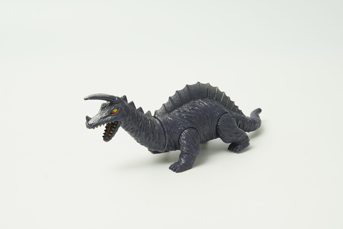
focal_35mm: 60
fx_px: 572
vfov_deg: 22.6
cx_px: 172
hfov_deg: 33.4
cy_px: 114
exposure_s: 1/20
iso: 1000
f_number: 10
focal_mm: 40
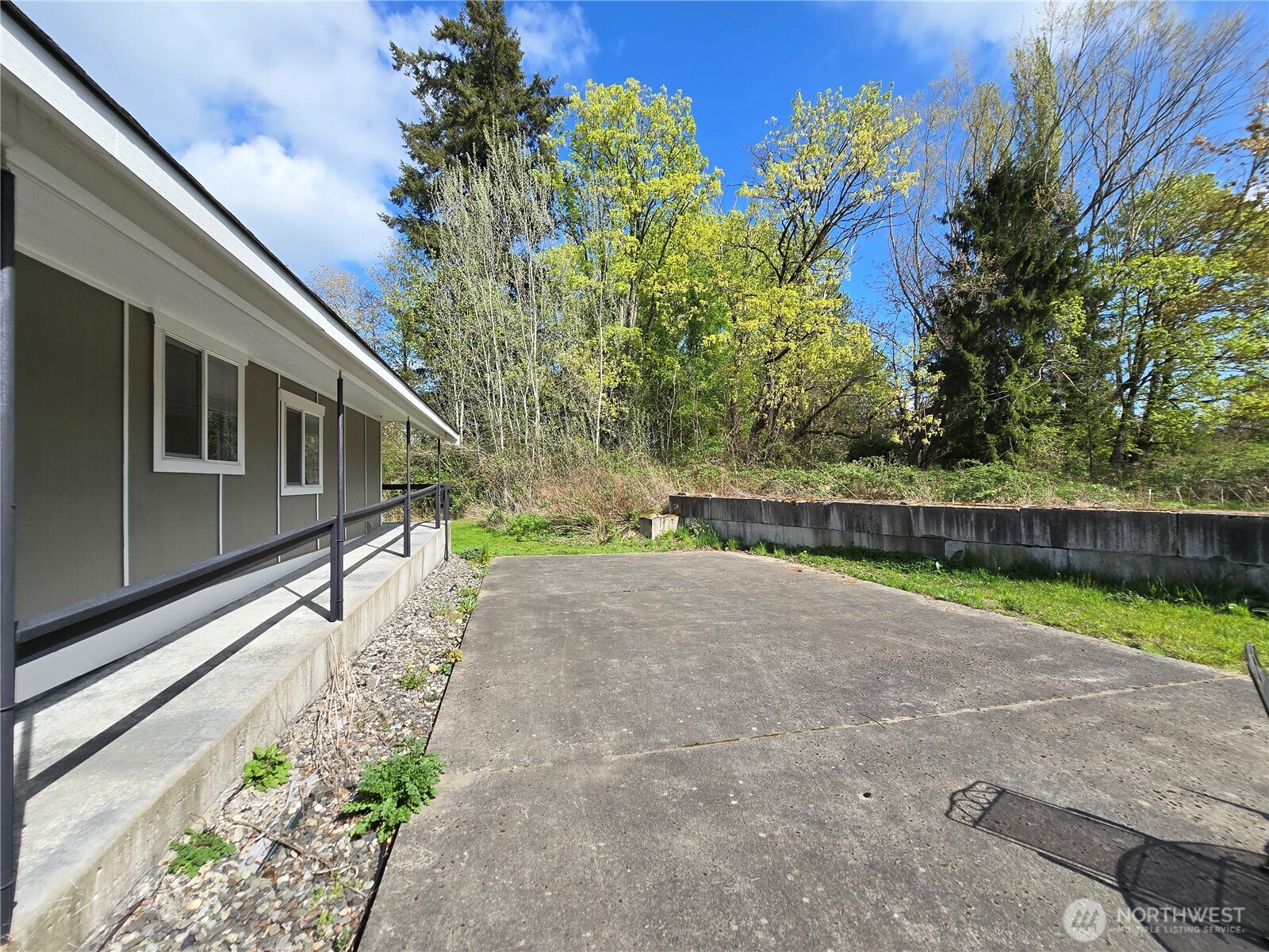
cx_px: 634
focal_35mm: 13
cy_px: 476
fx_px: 477
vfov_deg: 89.9
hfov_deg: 106.2
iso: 50
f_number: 2.2
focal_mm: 2.2
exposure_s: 1/1780
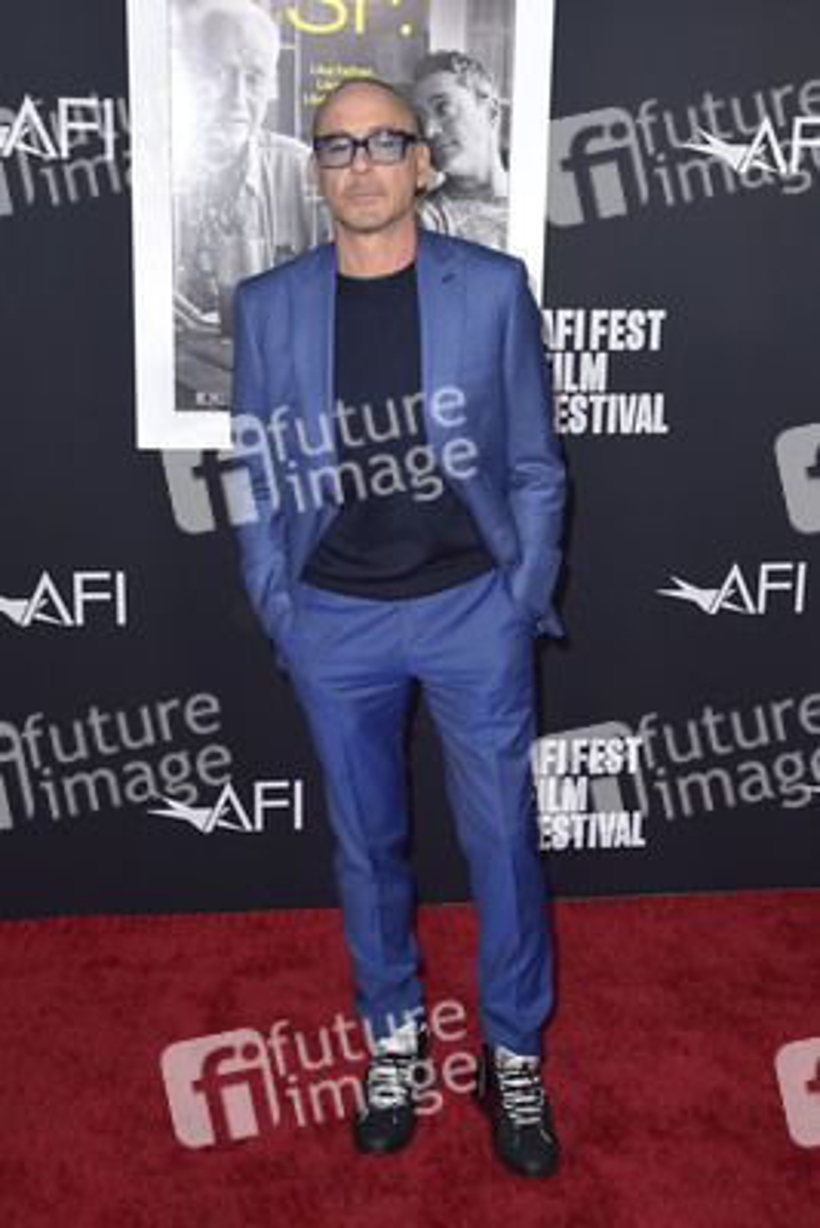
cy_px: 614
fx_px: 1434
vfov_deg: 46.4
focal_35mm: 42
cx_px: 410
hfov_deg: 31.9
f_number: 6.3
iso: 500
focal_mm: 42
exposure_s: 1/200
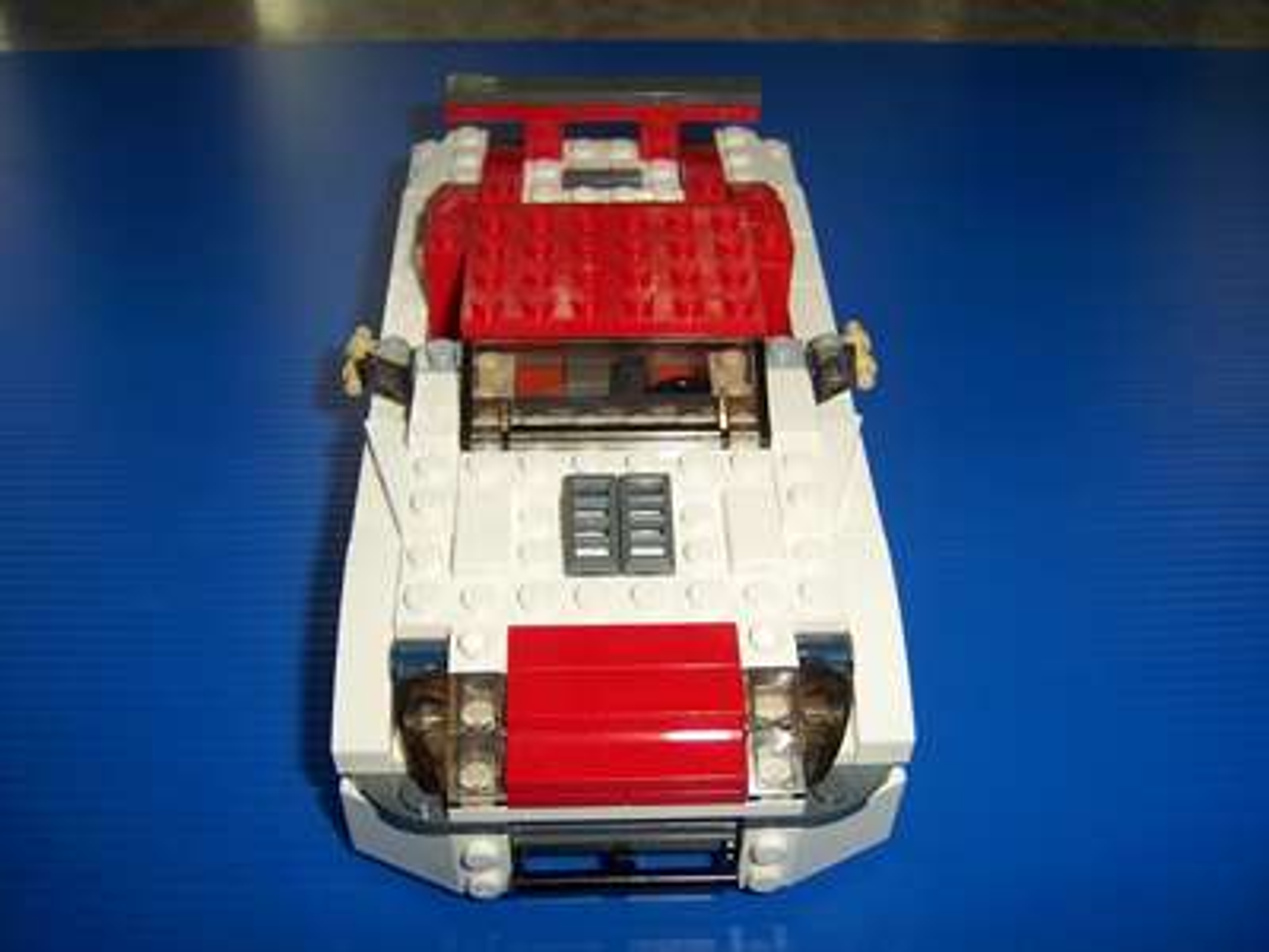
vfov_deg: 39.7
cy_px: 476
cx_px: 634
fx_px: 1320
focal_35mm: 36
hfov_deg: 51.4
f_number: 2.8
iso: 80
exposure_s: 1/60
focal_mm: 6.2
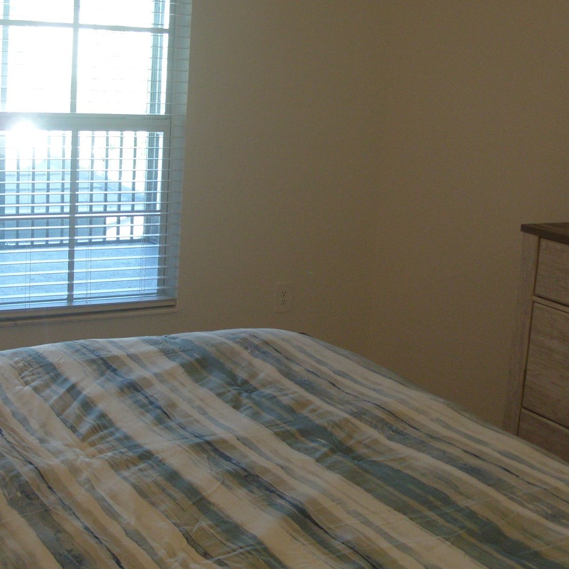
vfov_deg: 32.7
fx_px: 967
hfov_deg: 32.7
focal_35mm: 52
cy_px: 243
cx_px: 245
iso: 200
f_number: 2.8
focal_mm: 7.8
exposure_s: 1/45
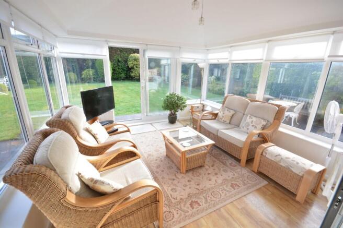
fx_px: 143
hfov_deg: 100.4
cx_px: 172
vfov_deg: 77.3
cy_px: 114
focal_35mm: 15
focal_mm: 10
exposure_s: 1/40
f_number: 8
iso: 400
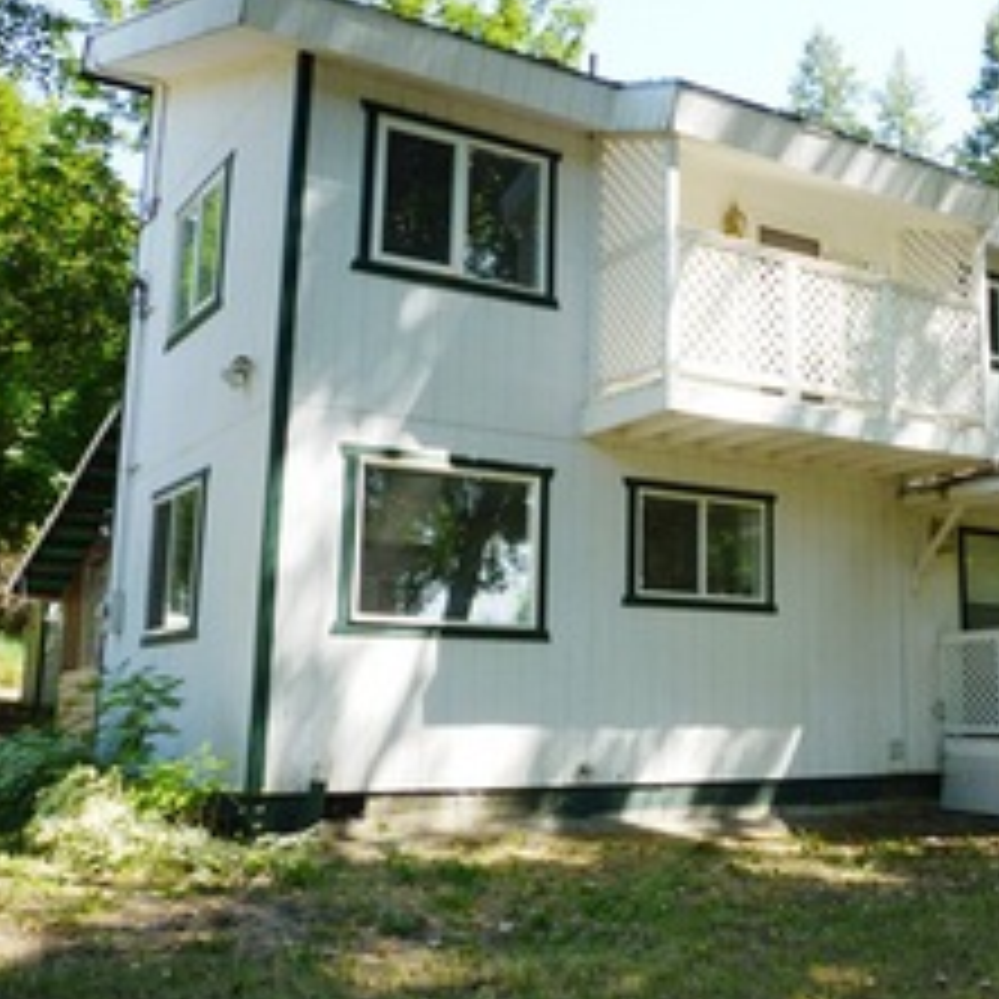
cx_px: 747
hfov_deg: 40.7
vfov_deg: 41.8
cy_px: 436
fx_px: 1306
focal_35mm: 40
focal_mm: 5.2
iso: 80
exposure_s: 1/200
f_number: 3.3
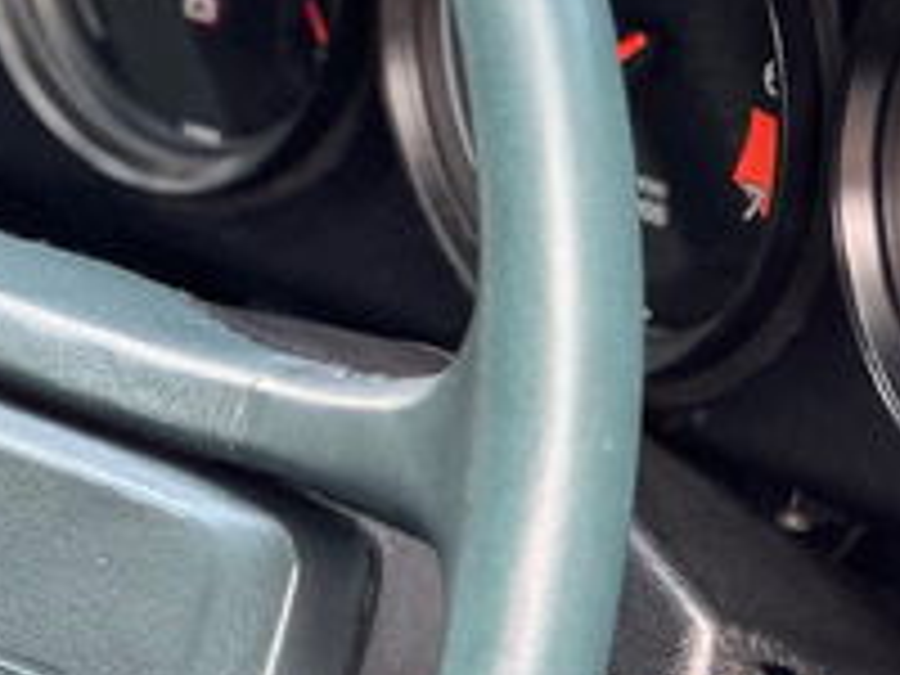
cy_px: 594
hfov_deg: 6.7
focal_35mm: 295
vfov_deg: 5.0
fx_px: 7670
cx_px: 184
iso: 250
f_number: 2.8
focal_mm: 9
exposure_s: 1/121
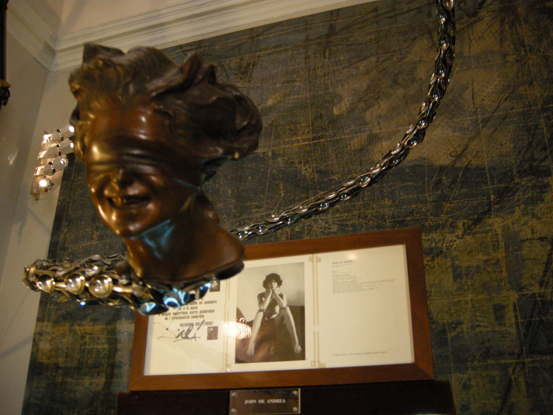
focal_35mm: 35
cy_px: 208
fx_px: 559
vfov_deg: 40.7
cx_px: 276
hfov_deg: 52.6
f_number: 2.7
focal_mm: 7.5
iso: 473
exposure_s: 1/8
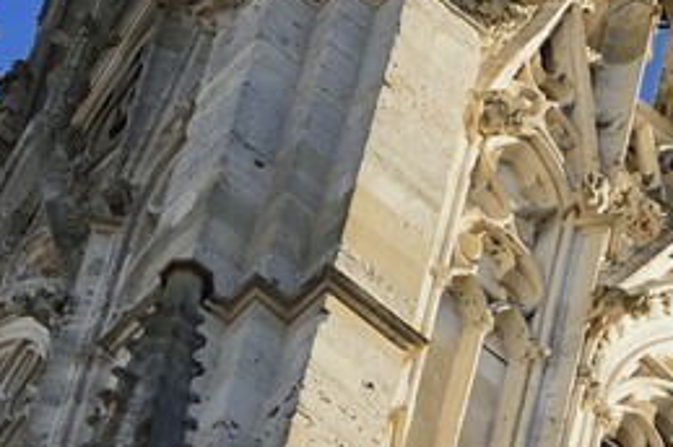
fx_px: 8084
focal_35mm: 433
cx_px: 1814
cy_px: 203
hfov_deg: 4.6
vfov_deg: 3.2
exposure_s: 1/250
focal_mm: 70
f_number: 9
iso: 200
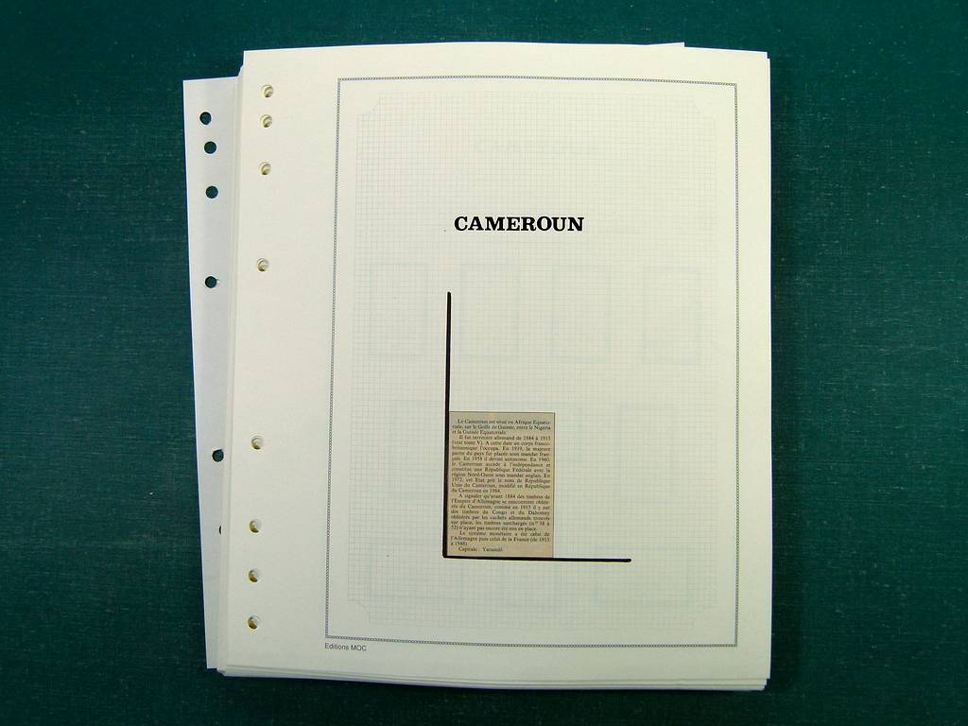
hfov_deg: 69.4
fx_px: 699
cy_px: 363
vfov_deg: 54.9
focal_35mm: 25
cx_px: 484
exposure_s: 1/125
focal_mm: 4.5
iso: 100
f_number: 3.6
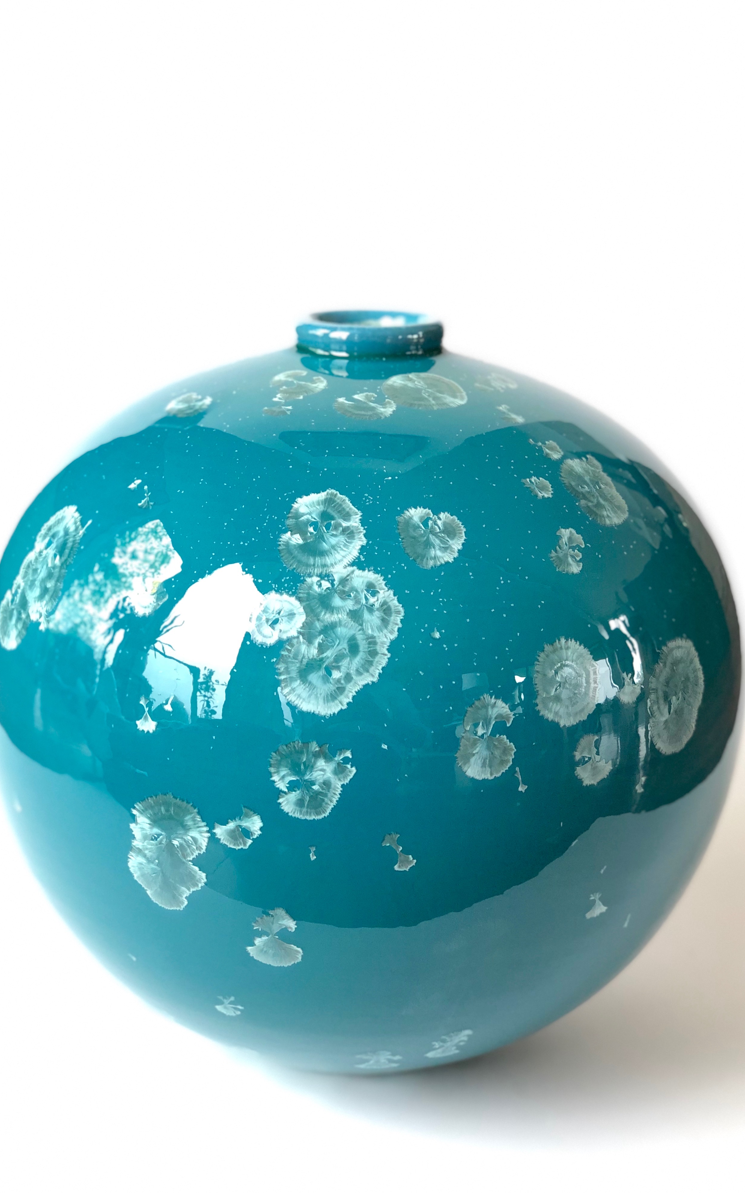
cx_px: 350
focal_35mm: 56
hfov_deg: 23.1
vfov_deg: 36.3
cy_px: 592
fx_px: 1820
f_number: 2.4
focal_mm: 6
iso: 100
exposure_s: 1/30
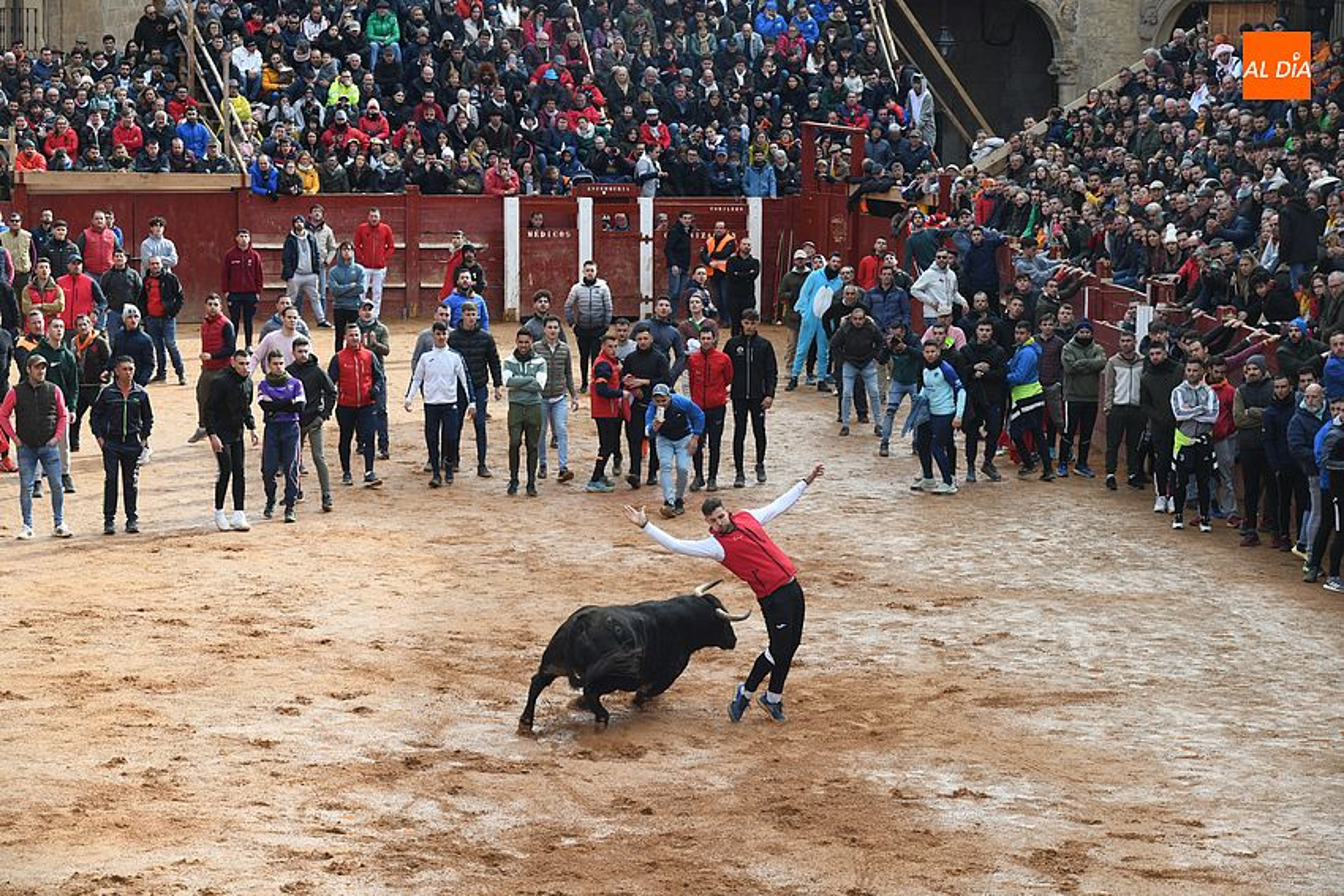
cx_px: 672
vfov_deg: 11.4
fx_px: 4480
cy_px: 448
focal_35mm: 120
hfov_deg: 17.1
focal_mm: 120
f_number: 7.1
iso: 400
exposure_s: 1/320
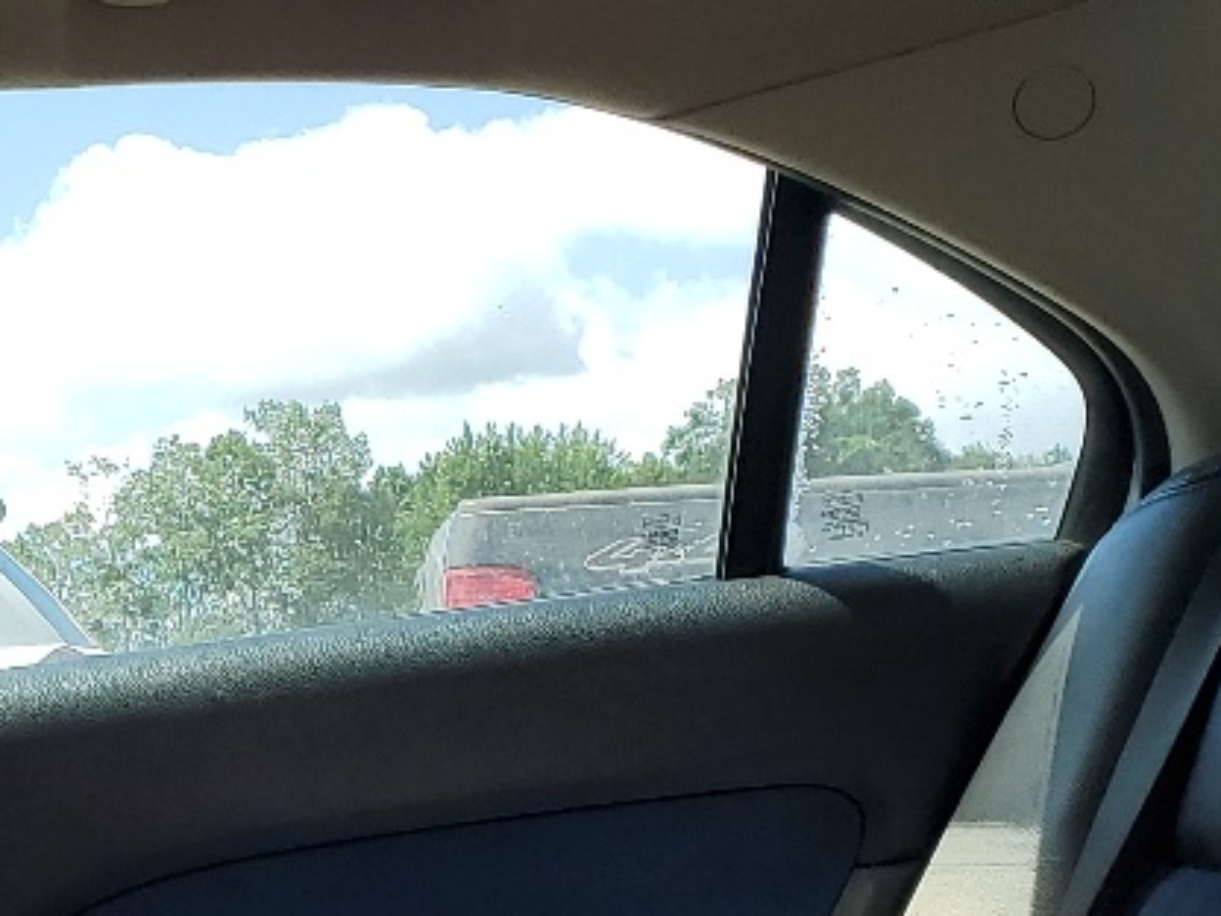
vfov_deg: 14.4
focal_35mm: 100
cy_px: 1054
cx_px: -106
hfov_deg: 18.9
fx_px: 3527
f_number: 1.5
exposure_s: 1/1111
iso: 50
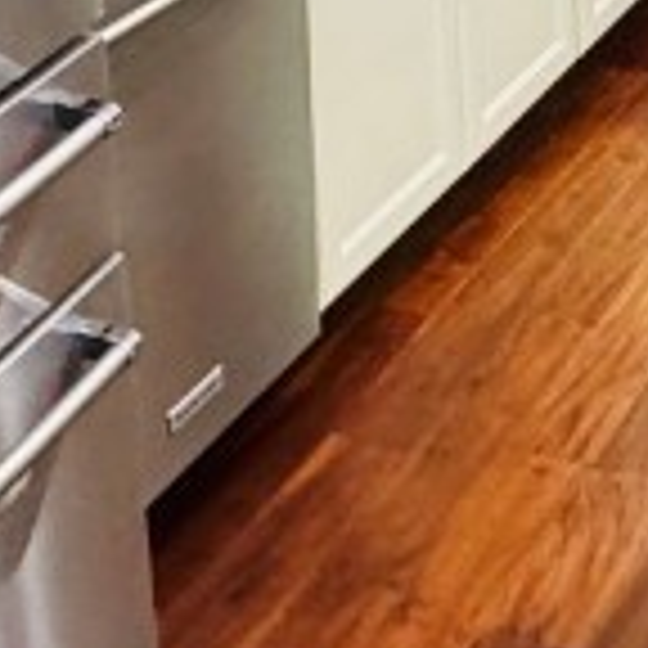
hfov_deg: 19.1
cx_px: 675
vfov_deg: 17.0
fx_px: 1864
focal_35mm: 88
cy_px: -436
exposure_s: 1/60
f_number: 2.2
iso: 640
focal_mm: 2.22
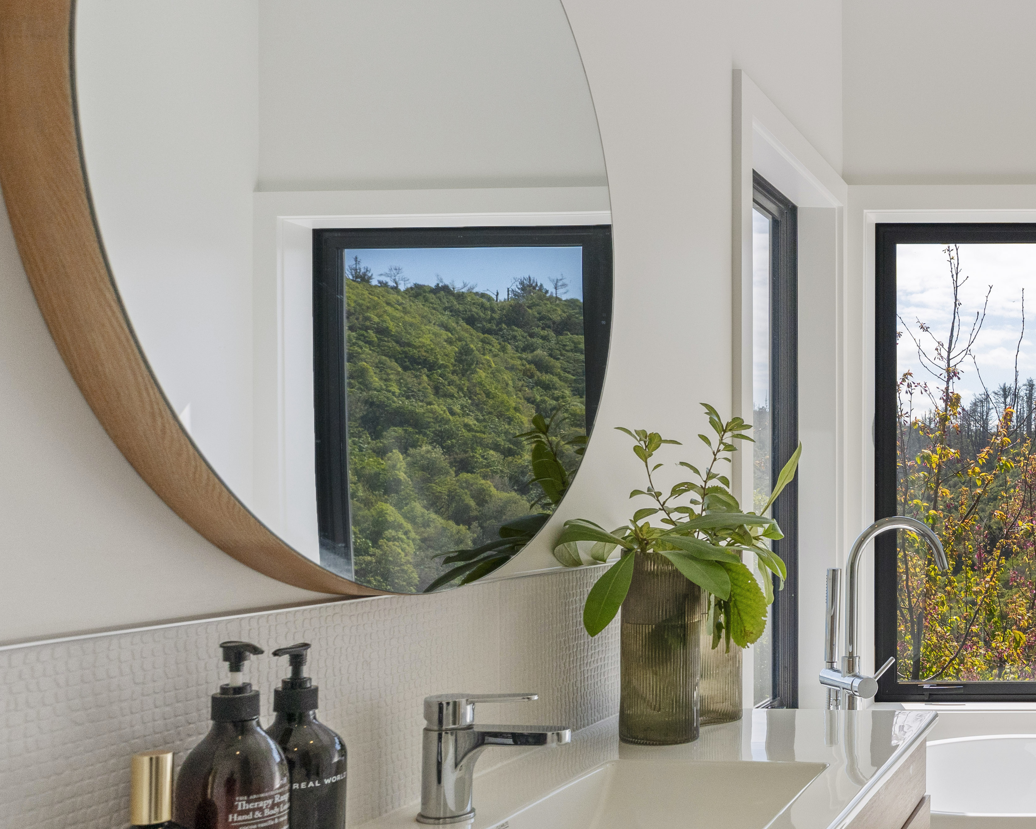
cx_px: 1133
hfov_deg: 39.8
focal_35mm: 37
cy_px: 518
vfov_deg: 39.5
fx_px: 1145
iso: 640
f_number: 7.1
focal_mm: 16.6
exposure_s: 1/500
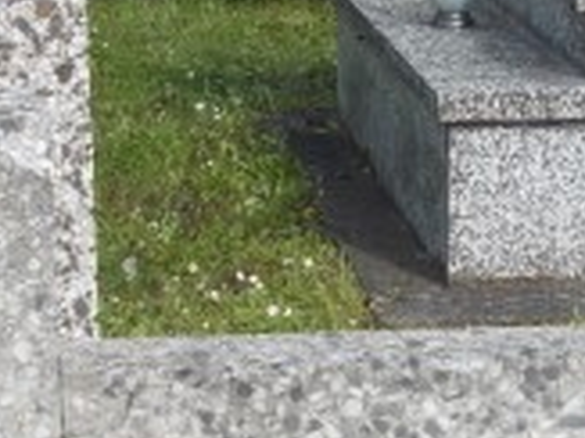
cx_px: 337
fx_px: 3377
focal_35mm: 200
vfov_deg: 7.4
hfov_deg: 9.9
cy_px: 488
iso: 80
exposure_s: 1/400
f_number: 3.6
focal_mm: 7.2
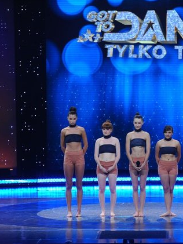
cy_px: 122
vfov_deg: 8.0
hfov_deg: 6.0
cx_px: 142
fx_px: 1747
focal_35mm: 248
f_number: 4
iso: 2000
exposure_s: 1/160
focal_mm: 170
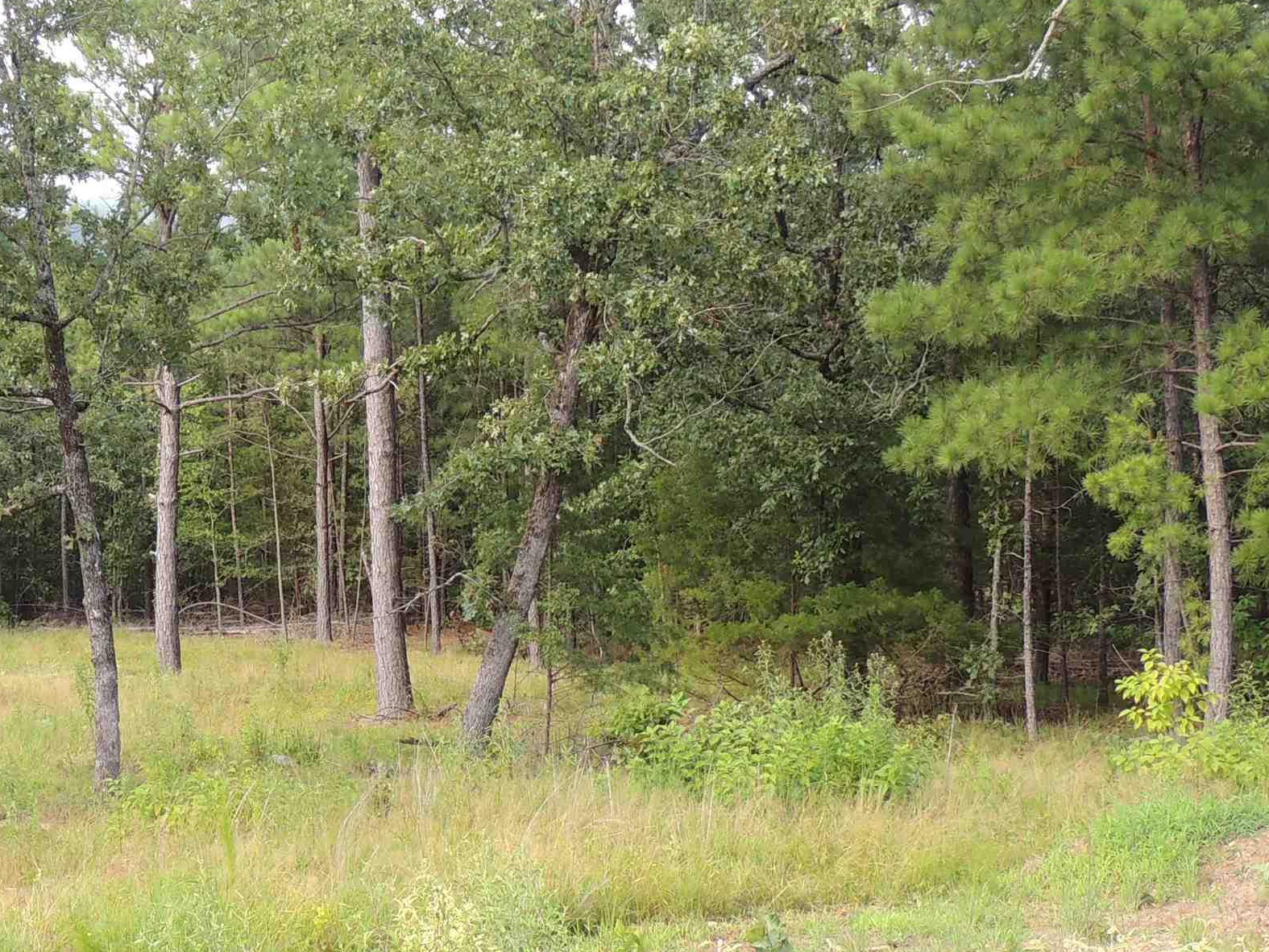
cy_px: 419
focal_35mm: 78
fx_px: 2860
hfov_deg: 24.6
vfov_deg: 18.9
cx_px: 263
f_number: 3.3
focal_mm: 7.1
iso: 100
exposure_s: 1/100
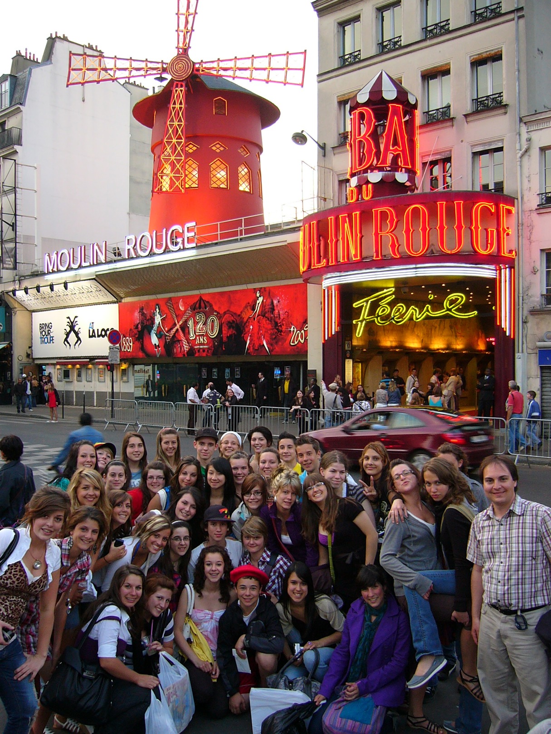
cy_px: 367
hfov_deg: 40.7
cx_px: 276
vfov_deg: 52.6
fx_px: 743
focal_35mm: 35
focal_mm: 5.8
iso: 100
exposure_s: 1/30
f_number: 2.8
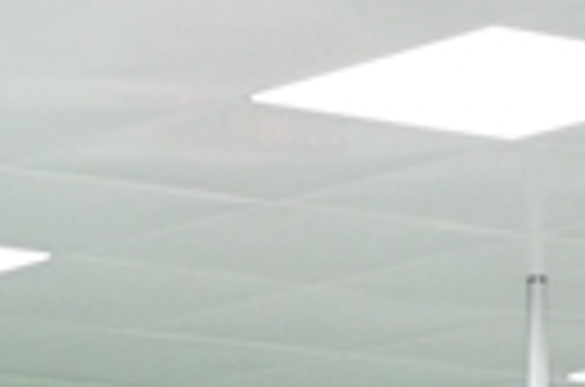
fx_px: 4490
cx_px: -36
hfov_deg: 7.4
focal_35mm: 277
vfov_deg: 4.6
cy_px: 1307
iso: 3200
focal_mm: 40
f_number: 4
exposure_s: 1/320
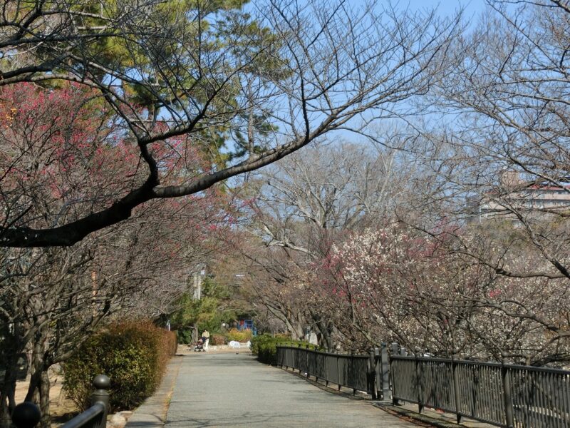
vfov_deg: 15.9
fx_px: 1531
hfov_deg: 21.1
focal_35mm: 93
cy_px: 214
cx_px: 285
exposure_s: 1/320
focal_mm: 16.5
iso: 80
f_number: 5.6
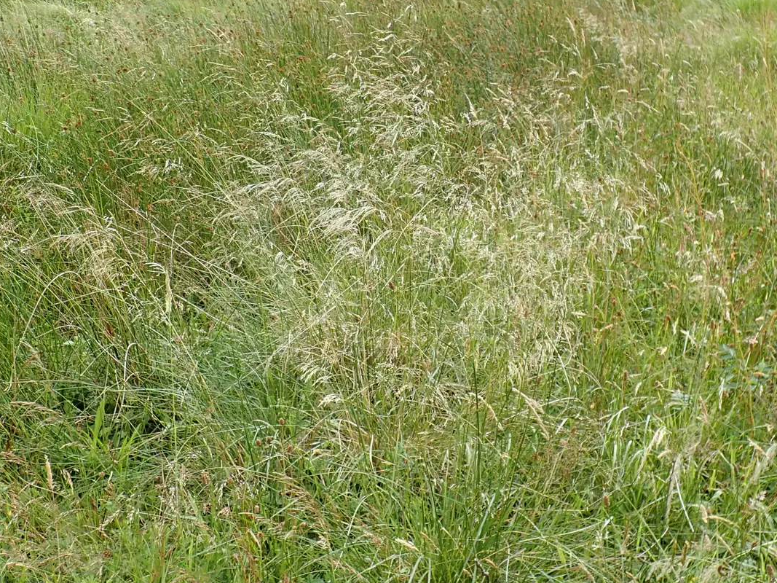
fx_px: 1212
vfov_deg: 27.0
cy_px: 251
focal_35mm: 54
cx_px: 369
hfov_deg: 35.5
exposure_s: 1/200
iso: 100
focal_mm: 5.5
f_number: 3.2
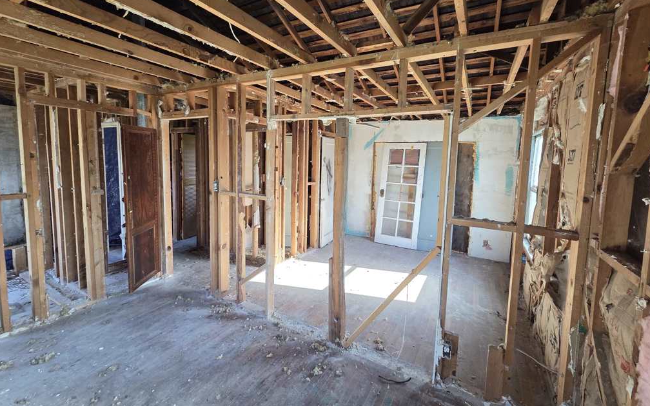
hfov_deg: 105.3
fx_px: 248
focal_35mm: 14
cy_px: 181
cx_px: 328
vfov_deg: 78.4
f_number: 2.2
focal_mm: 2.2
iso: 640
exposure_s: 1/359
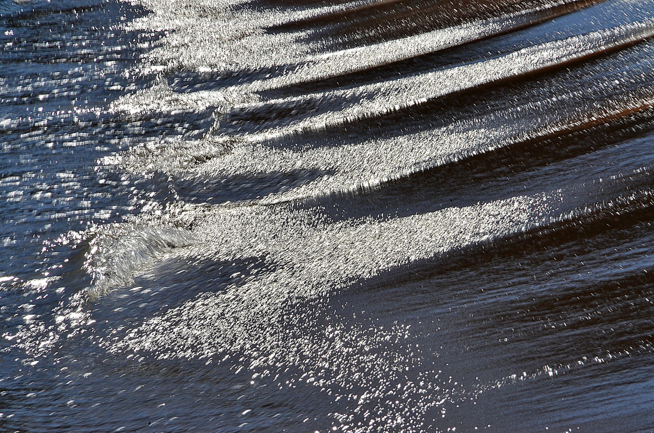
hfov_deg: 6.9
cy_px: 216
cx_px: 327
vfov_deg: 4.6
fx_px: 5438
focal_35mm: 300
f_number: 32
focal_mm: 200
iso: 100
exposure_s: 1/60
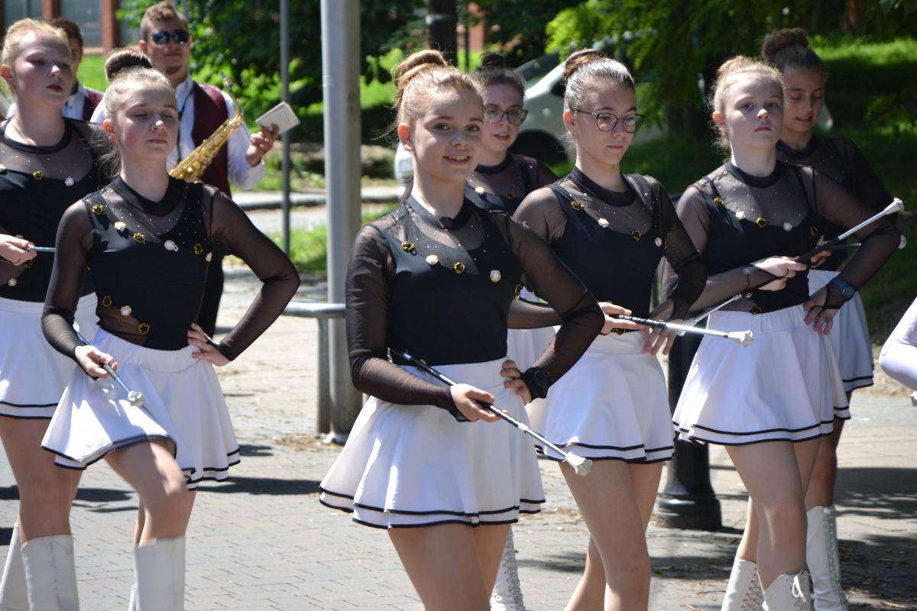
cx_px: 458
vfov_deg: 8.7
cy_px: 306
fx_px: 4012
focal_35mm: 158
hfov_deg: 13.0
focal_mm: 105
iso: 100
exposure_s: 1/160
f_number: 6.3
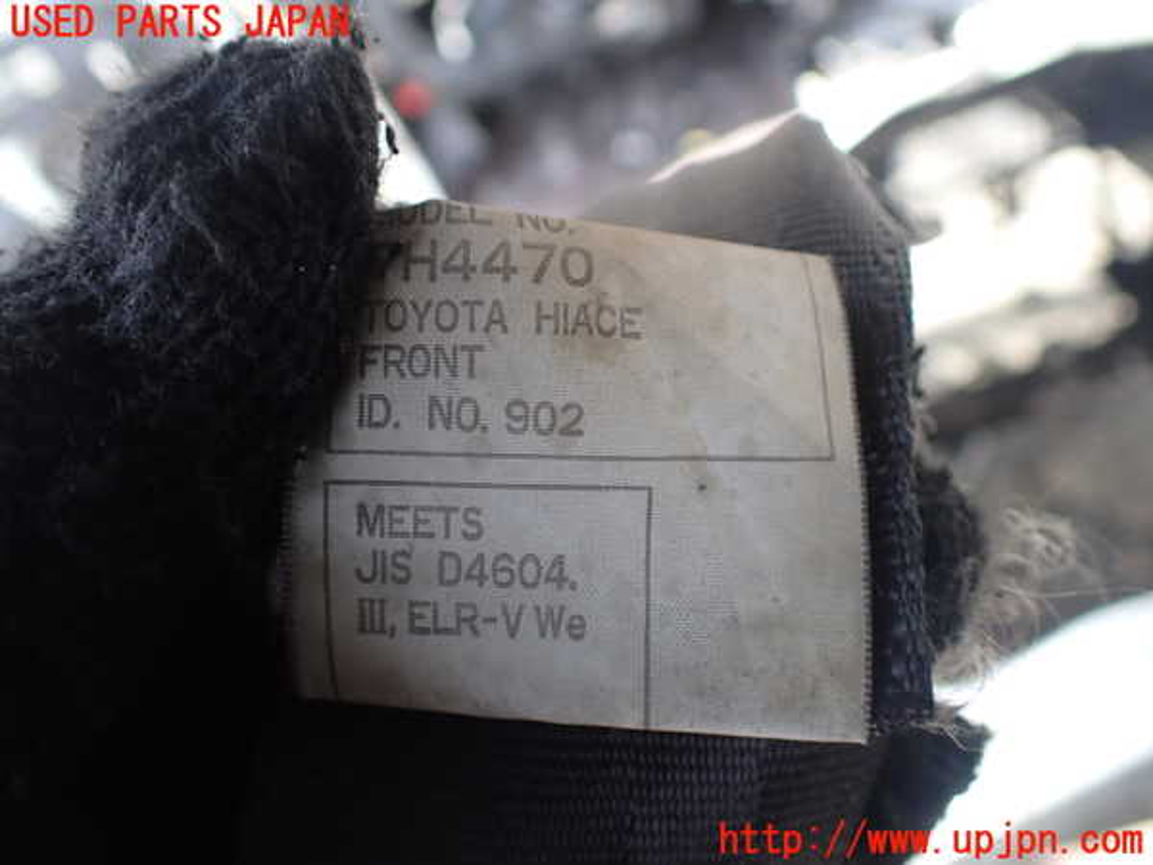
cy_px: 432
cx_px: 576
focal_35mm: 30
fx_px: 999
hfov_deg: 60.0
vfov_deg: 46.8
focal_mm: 5.4
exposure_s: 1/125
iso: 160
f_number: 2.3
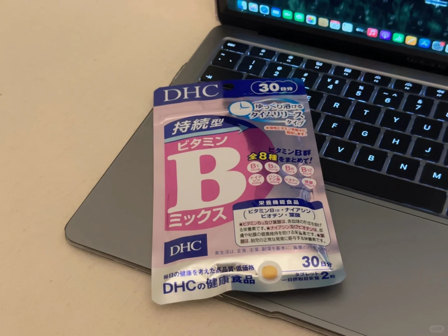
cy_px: 168
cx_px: 224
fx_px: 621
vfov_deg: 30.3
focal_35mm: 48
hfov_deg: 39.7
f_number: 1.78
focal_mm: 6.86
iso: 640
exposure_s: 1/26
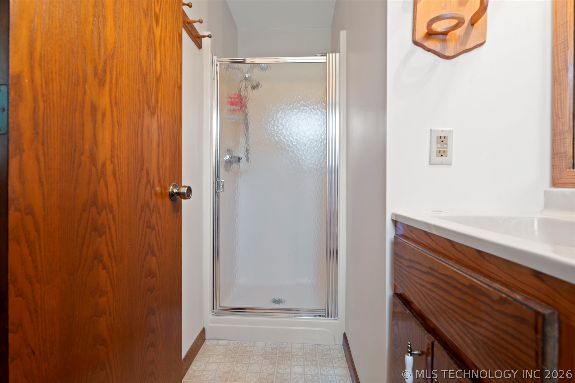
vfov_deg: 69.2
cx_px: 288
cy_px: 192
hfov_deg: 92.0
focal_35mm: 17
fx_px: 278
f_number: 9
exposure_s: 1.6
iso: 250
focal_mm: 17.4
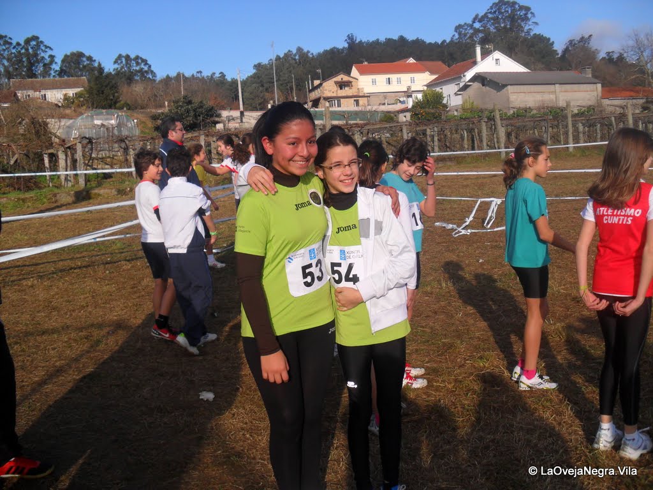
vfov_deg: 40.7
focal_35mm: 35
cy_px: 245
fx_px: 660
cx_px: 326
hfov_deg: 52.6
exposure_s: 1/250
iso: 80
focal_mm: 6.3
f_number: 7.6
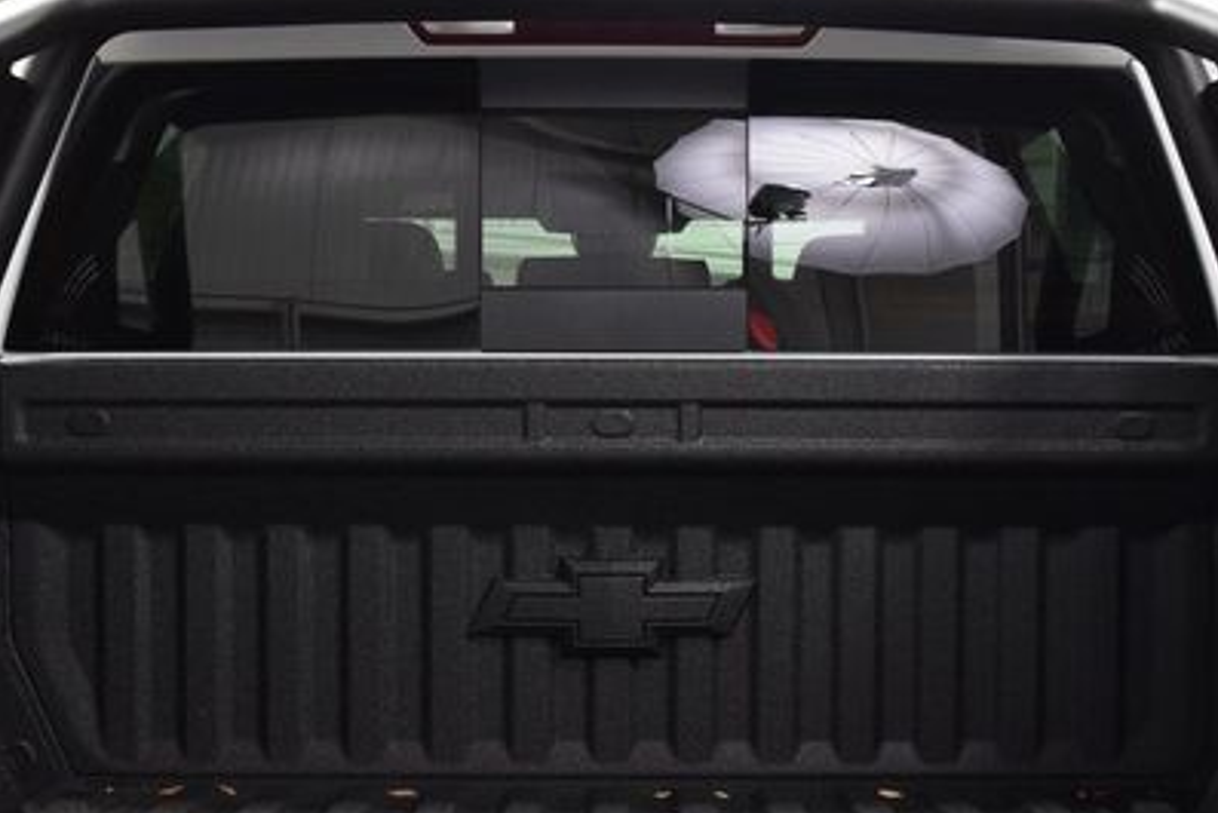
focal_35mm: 58
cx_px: 629
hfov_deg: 34.5
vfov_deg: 23.3
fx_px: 1963
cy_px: 541
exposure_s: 1/15
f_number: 6.3
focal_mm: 24
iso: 1250
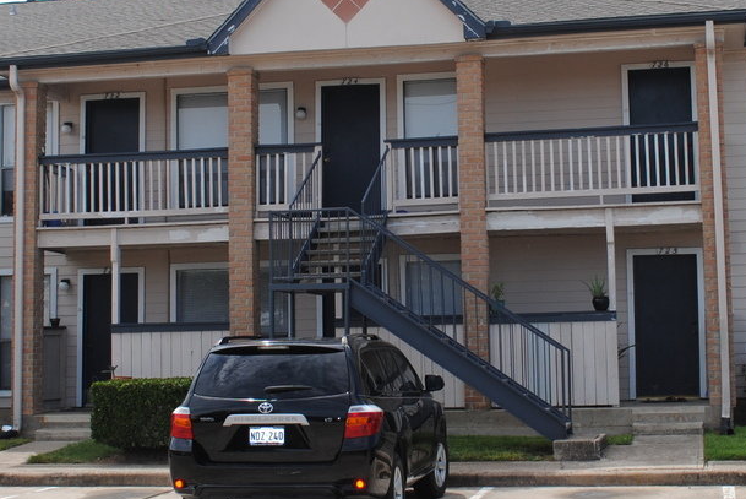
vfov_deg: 19.7
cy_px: 187
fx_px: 1431
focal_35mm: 69
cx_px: 425
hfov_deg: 29.2
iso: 100
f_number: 10
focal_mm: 20
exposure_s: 1/200
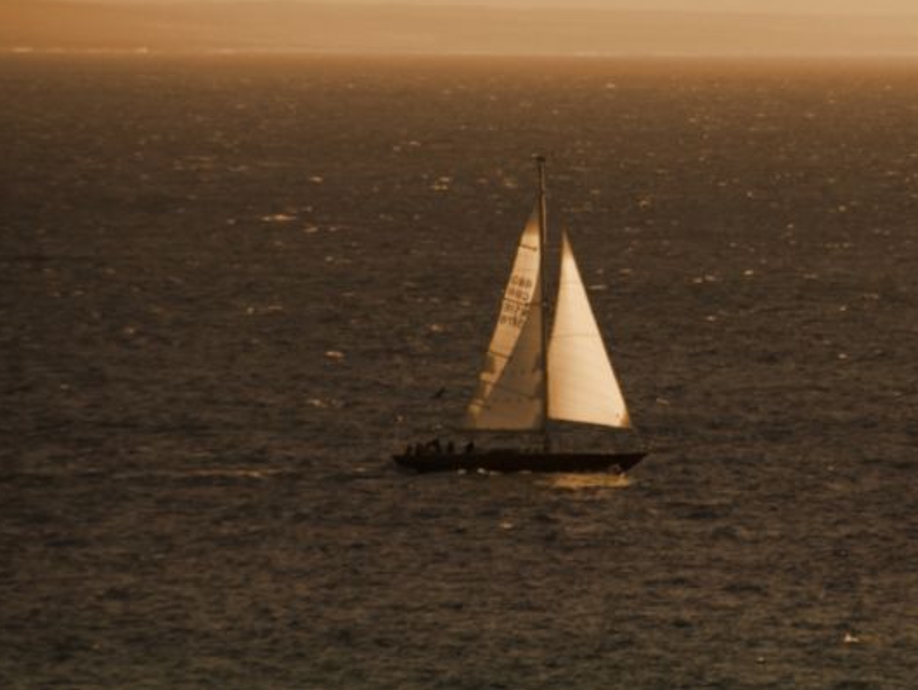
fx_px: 14752
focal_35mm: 556
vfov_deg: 2.7
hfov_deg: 3.6
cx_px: 711
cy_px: 331
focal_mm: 200
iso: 200
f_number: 5.6
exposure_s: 1/500
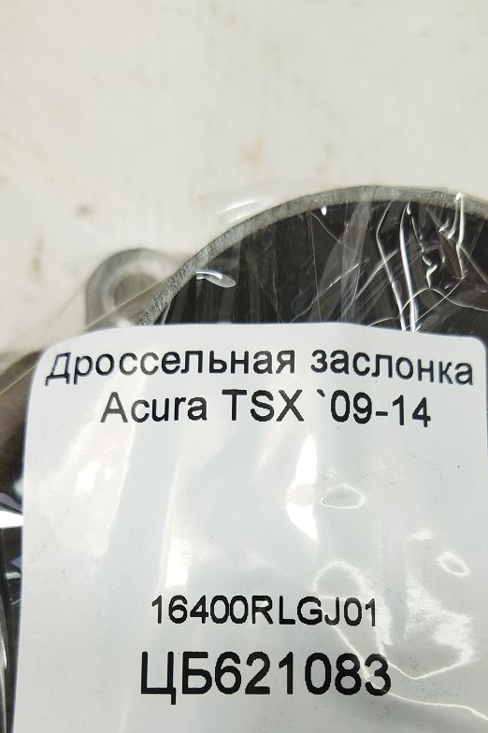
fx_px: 875
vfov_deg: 44.0
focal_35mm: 43
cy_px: 545
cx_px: 255
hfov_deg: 31.2
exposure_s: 1/191
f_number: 1.79
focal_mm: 4.71
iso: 100
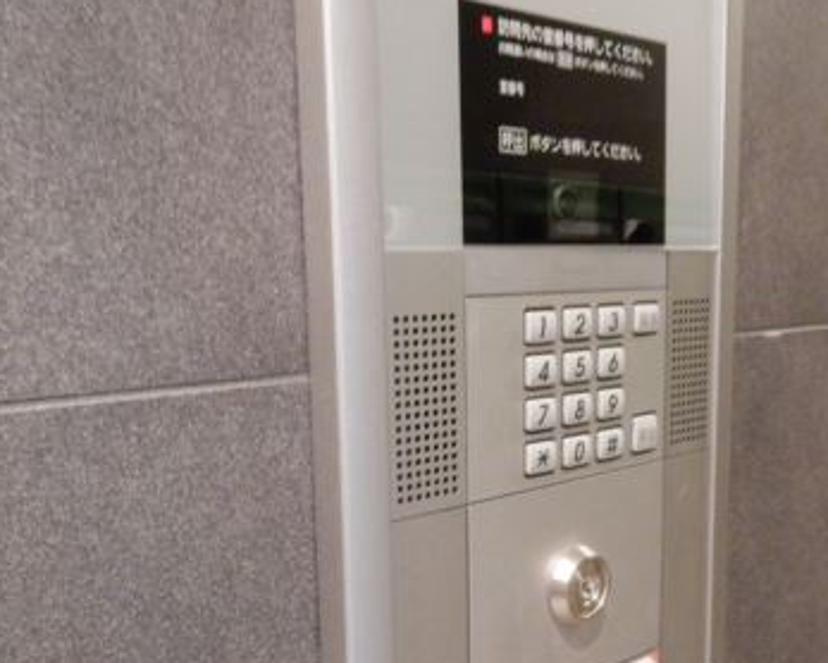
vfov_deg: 33.2
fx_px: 1103
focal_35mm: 45
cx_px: 599
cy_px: 446
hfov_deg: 40.2
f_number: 3.7
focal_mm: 4.5
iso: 200
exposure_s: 1/2.5
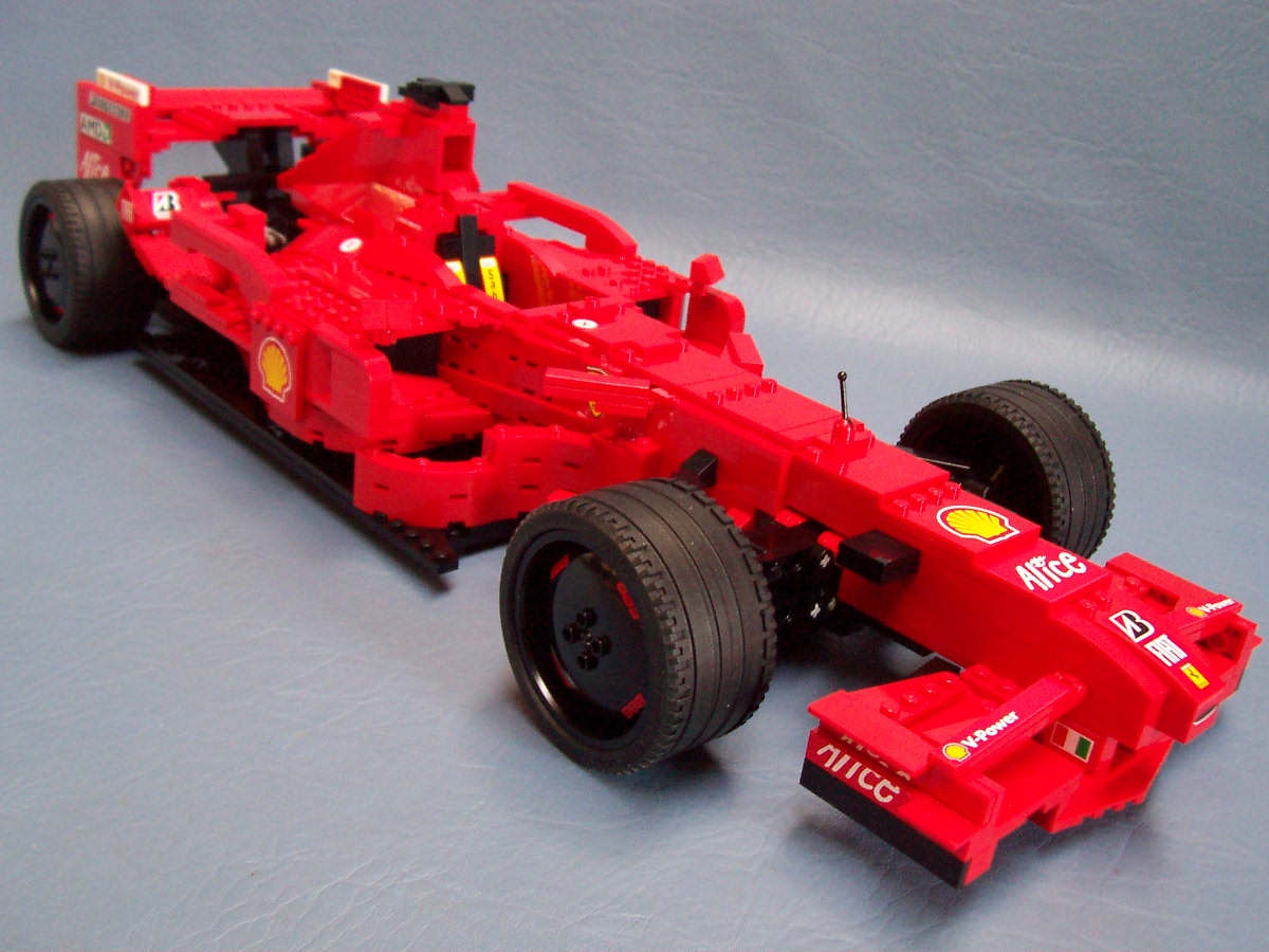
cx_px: 634
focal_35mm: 37
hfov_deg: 50.1
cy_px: 476
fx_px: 1356
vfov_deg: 38.7
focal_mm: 5.6
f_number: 2.8
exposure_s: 1/20
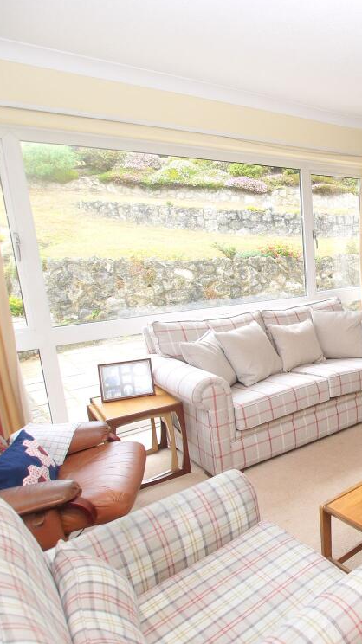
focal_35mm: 27
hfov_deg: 34.9
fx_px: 461
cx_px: 424
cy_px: 326
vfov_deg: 69.9
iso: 100
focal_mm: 9
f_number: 4
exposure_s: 1/60
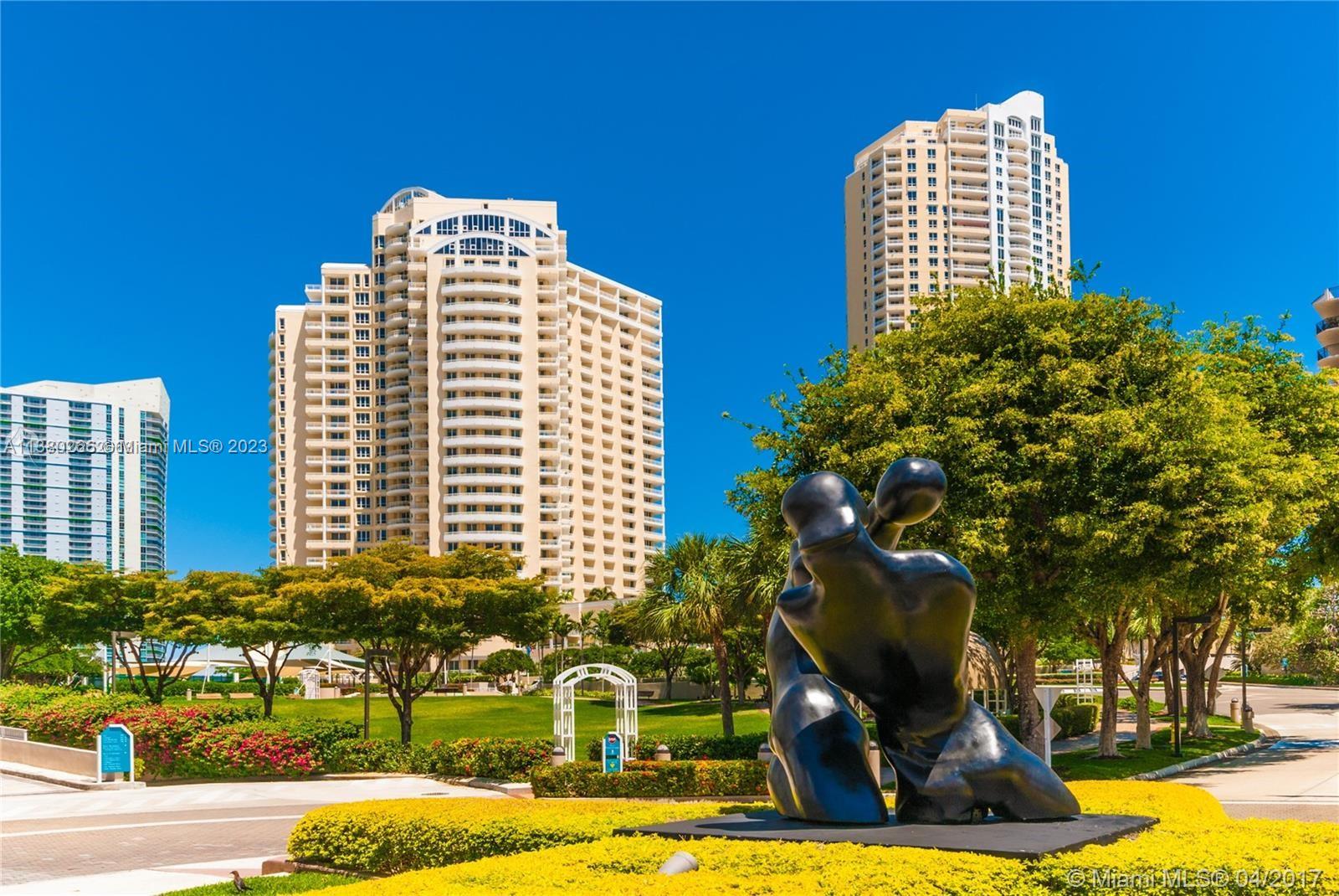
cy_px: 448
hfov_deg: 61.9
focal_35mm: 30
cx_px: 670
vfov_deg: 43.7
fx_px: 1117
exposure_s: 1/160
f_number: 8
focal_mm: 20
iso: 100
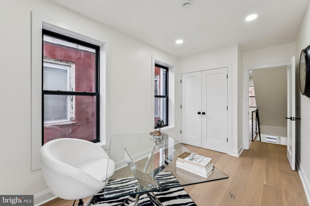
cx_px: 155
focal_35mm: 15
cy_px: 103
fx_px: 129
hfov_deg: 100.4
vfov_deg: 77.3
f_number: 8
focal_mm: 10
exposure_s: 1/13
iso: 250
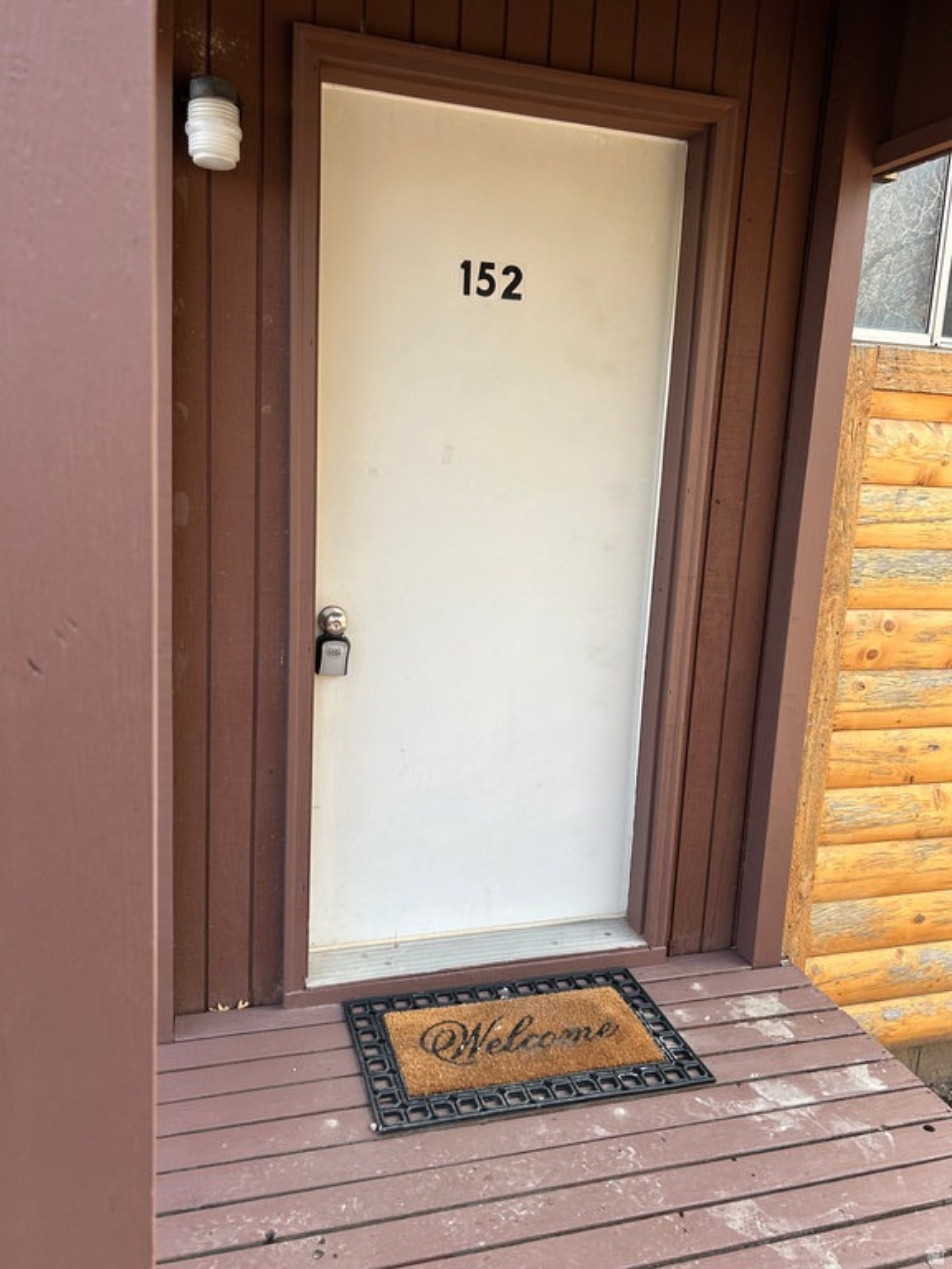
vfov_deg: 67.3
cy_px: 634
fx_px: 953
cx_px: 476
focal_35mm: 26
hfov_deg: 53.1
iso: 50
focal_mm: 5.7
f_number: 1.5
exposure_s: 1/342
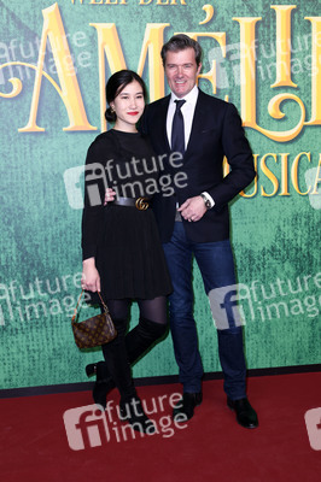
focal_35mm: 42
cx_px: 160
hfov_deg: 31.8
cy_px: 241
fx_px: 563
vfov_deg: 46.4
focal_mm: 42
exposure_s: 1/160
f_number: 6.3
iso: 200
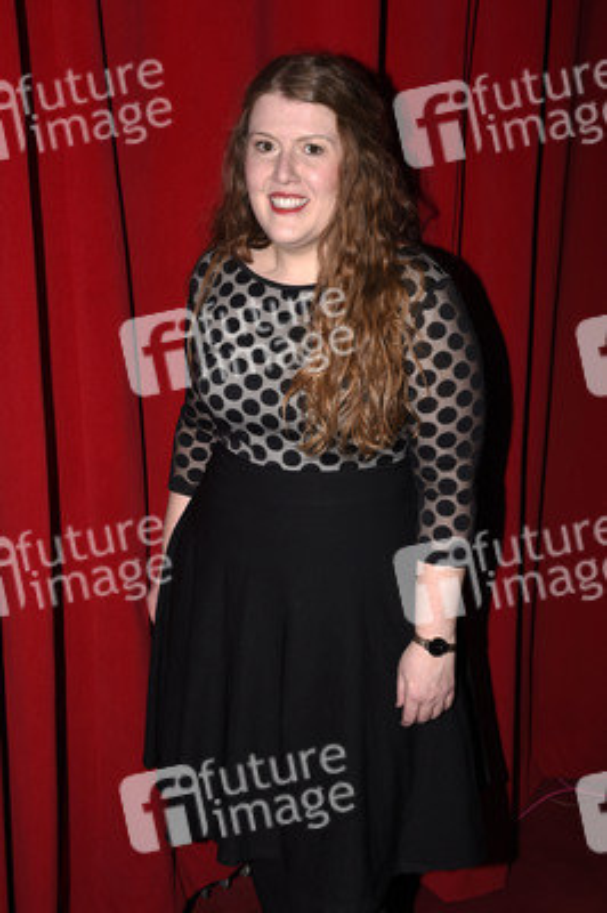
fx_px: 1267
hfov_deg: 26.9
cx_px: 304
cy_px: 456
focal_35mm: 50
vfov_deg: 39.6
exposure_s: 1/125
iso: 500
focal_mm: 50
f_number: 6.3
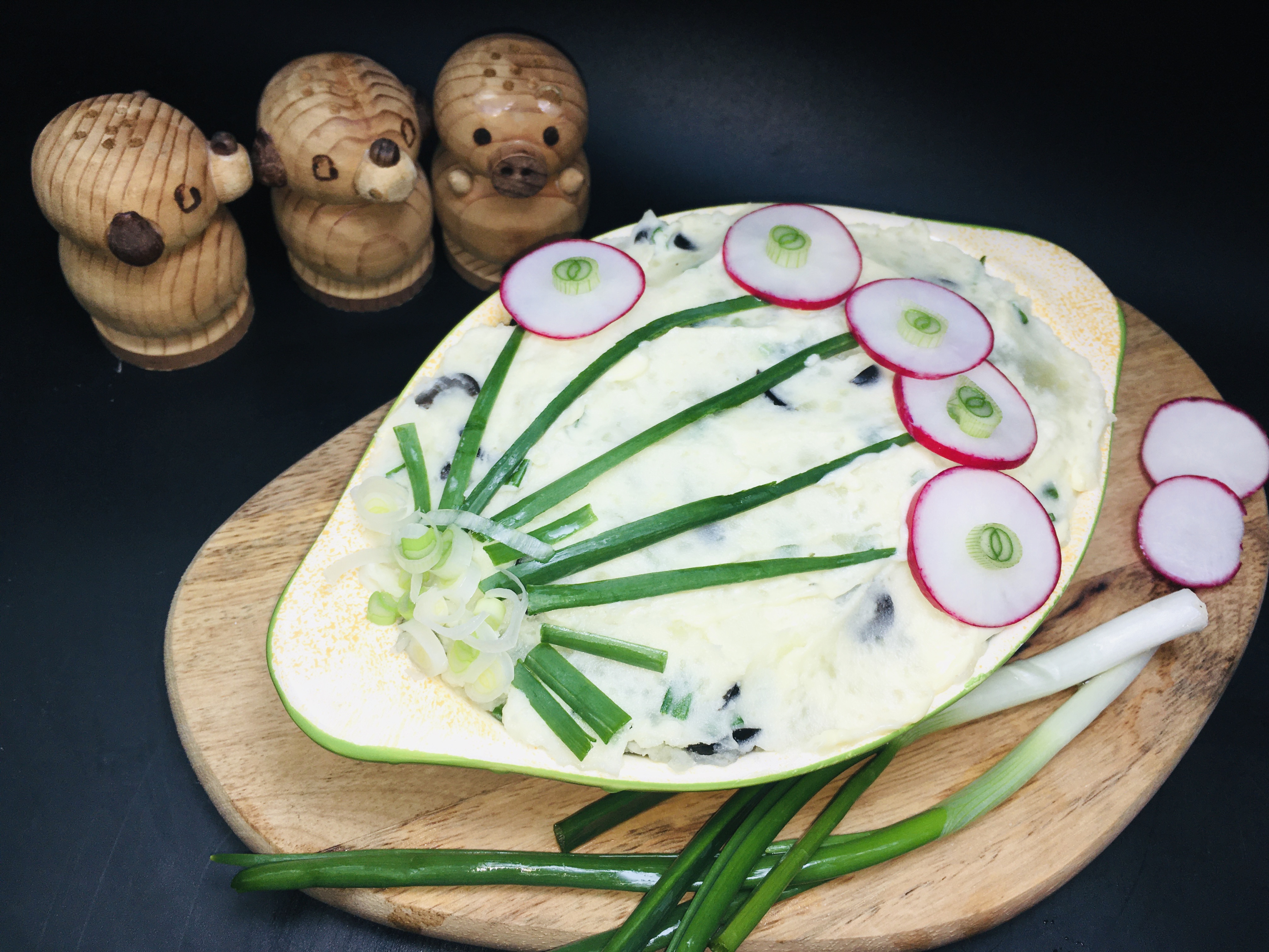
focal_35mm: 29
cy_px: 476
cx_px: 634
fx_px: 1063
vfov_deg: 48.2
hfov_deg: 61.7
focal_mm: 4.15
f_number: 2.2
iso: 25
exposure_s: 1/282
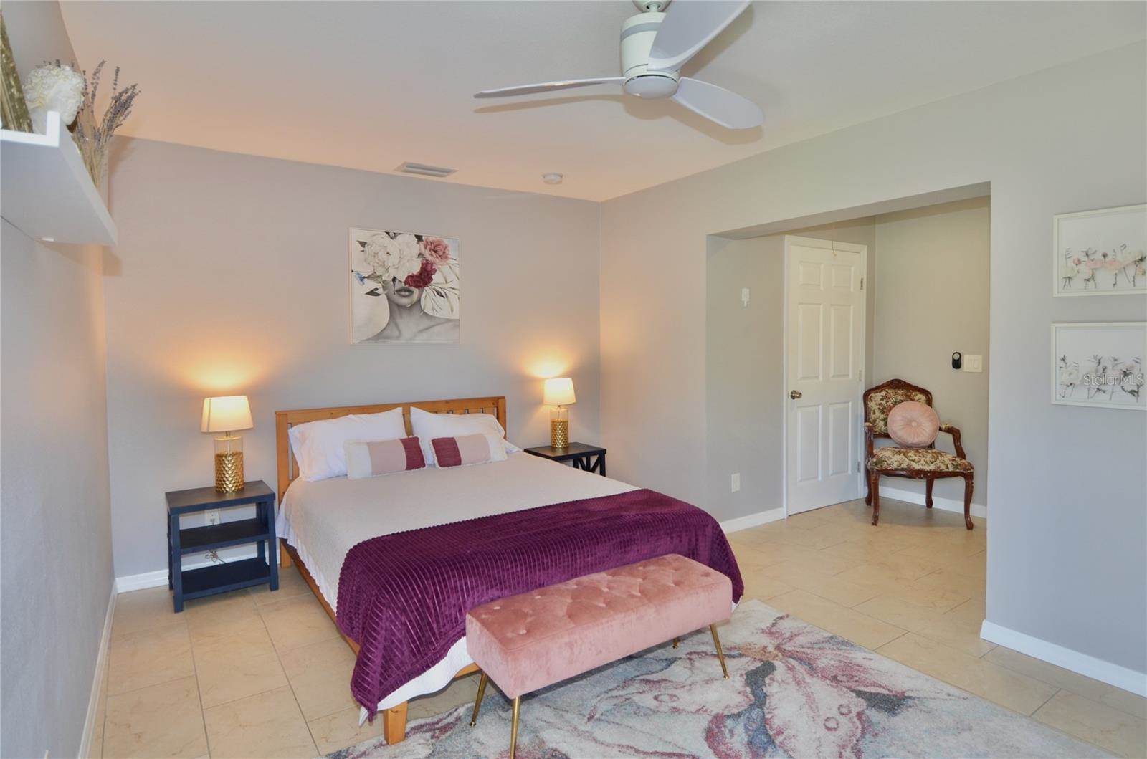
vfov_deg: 67.1
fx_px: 572
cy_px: 380
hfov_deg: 90.1
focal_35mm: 18
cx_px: 574
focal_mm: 12
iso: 360
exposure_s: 1/60
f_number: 4
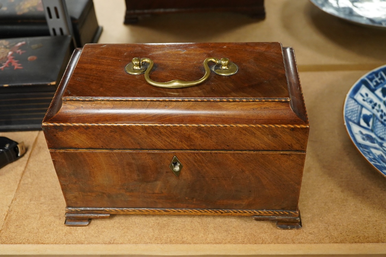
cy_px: 128
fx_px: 482
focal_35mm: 45
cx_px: 193
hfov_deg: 43.6
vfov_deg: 29.9
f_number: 5
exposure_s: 1/100
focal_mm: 30
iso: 2500
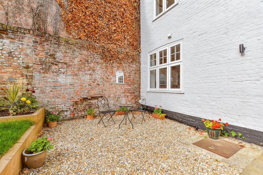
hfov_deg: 100.4
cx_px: 132
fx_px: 110
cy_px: 88
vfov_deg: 77.3
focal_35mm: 15
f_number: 8
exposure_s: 1/200
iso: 160
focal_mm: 10
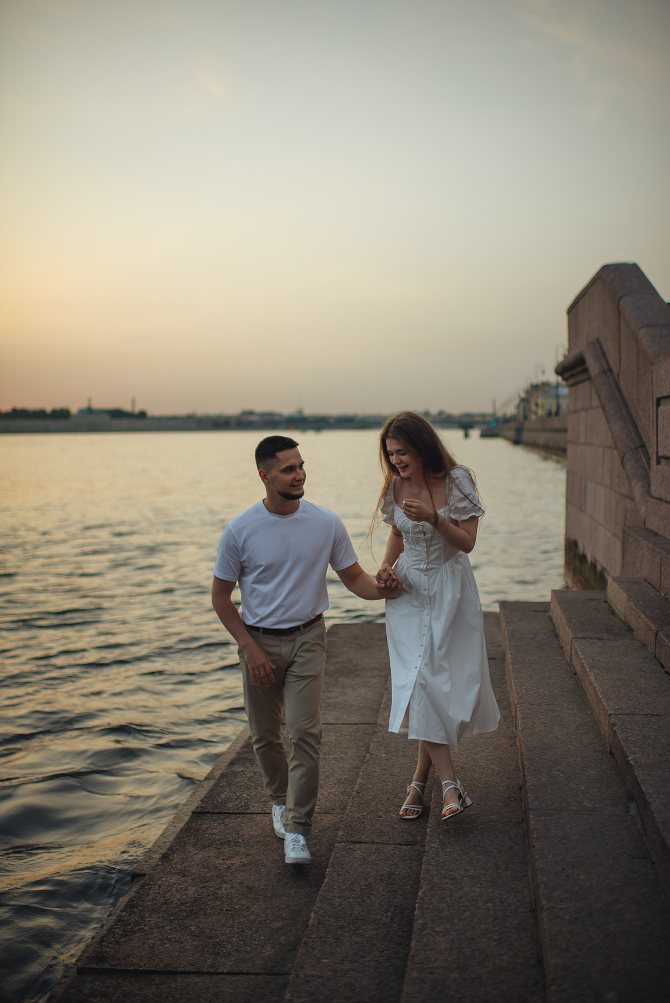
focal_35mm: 35
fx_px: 976
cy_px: 502
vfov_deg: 54.4
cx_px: 335
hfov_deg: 37.9
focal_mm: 35
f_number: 1.4
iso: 100
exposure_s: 1/250
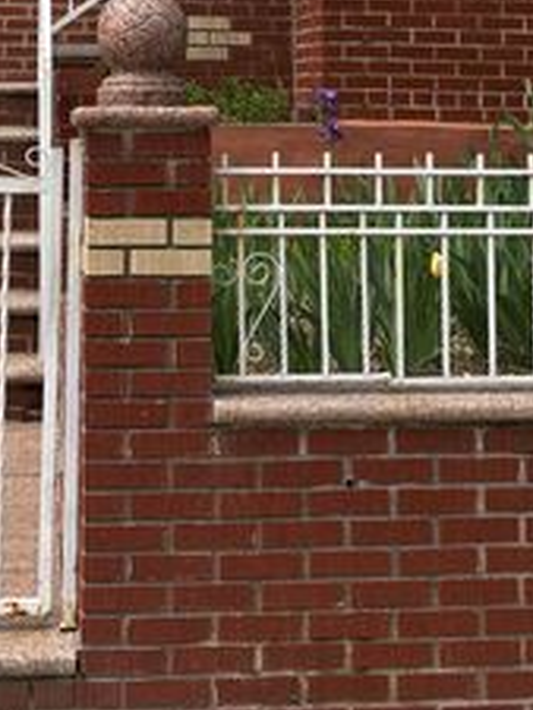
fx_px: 1579
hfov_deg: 19.1
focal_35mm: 77
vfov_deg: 24.0
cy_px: -33
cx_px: 167
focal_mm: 5.96
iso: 50
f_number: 1.6
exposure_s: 1/3623
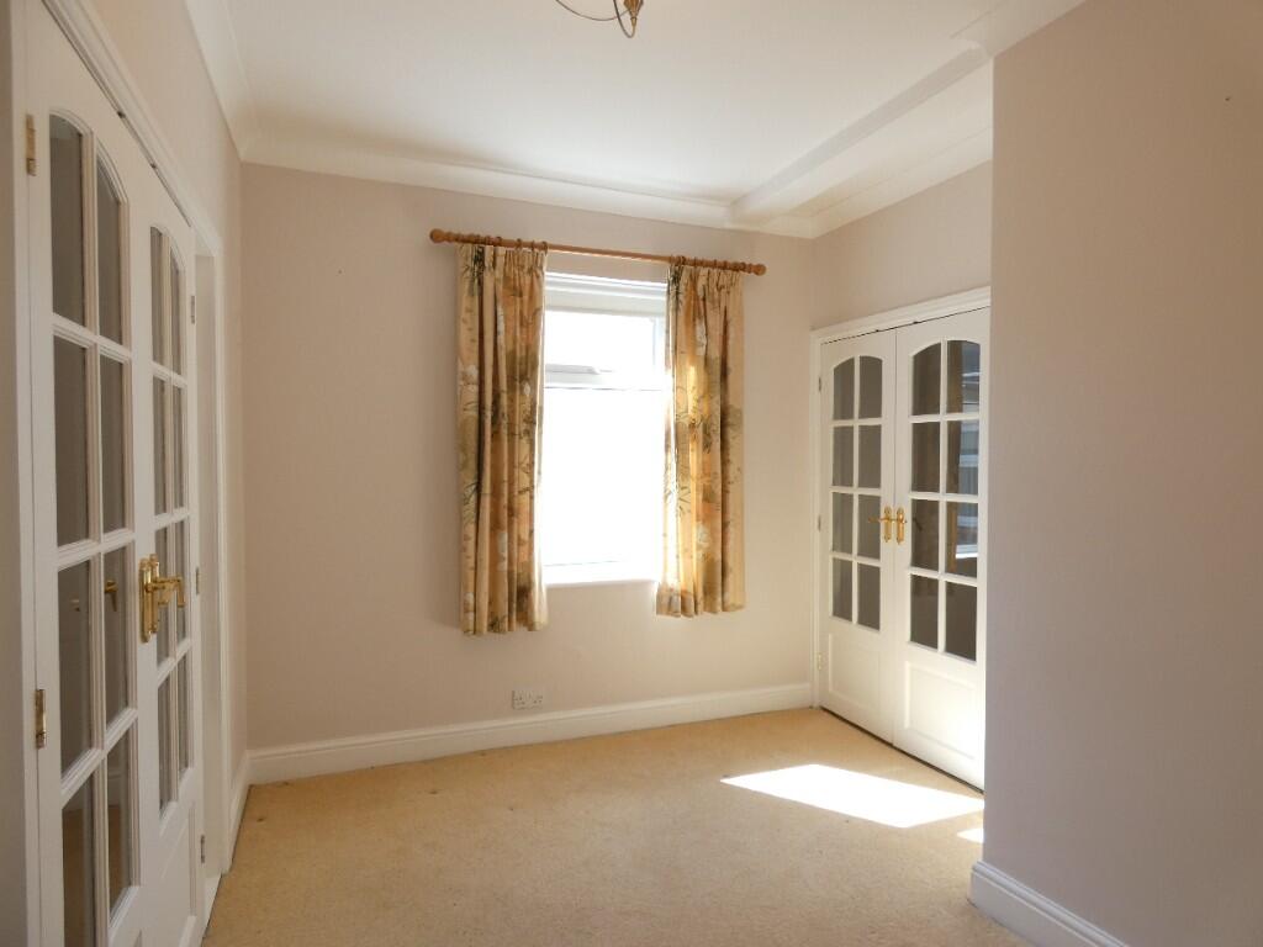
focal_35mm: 20
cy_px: 474
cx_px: 632
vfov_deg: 66.0
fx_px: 730
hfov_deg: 81.7
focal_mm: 3.6
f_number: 2.8
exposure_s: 1/80
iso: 80
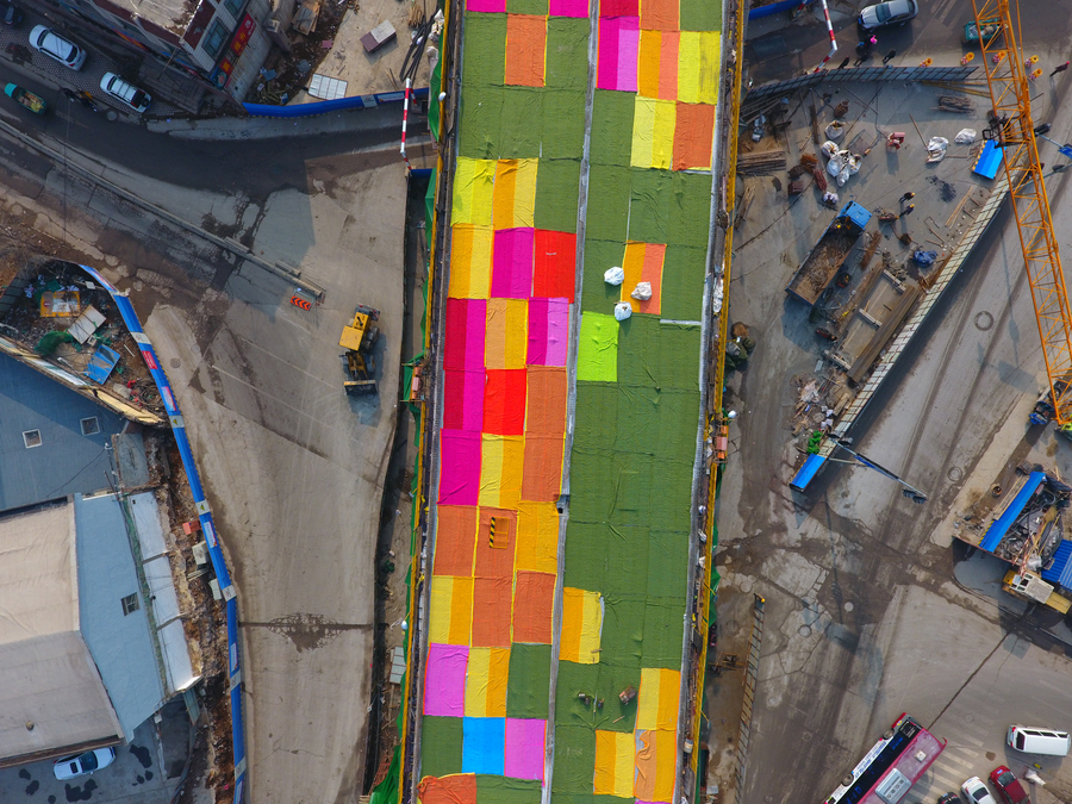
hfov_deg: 81.7
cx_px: 536
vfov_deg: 66.0
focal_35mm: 20
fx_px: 619
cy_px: 402
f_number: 2.8
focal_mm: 3.61
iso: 100
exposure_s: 1/679
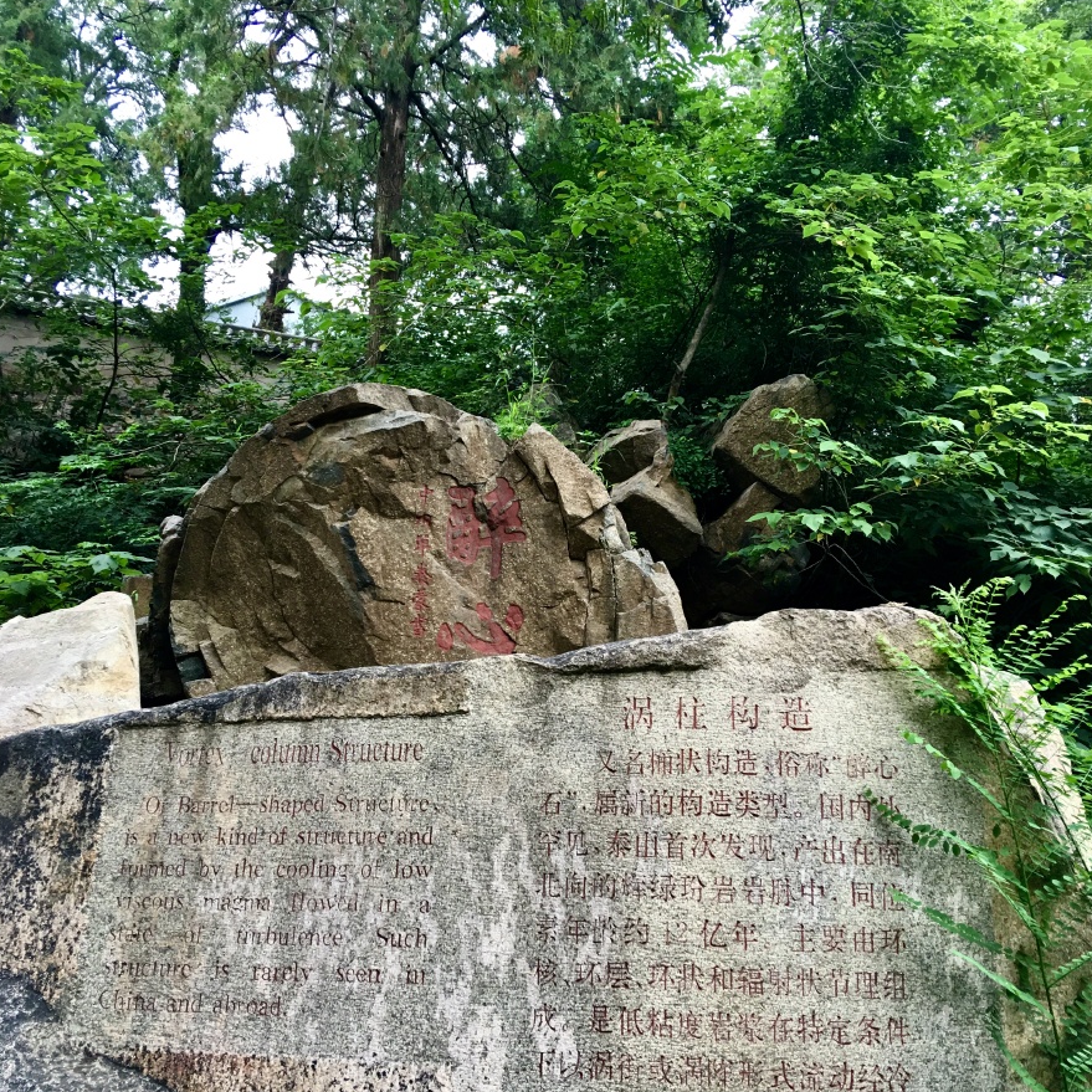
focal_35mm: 35
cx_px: 538
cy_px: 532
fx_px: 1249
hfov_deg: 47.2
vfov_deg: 47.2
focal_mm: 4.15
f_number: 2.2
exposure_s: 1/33
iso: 32
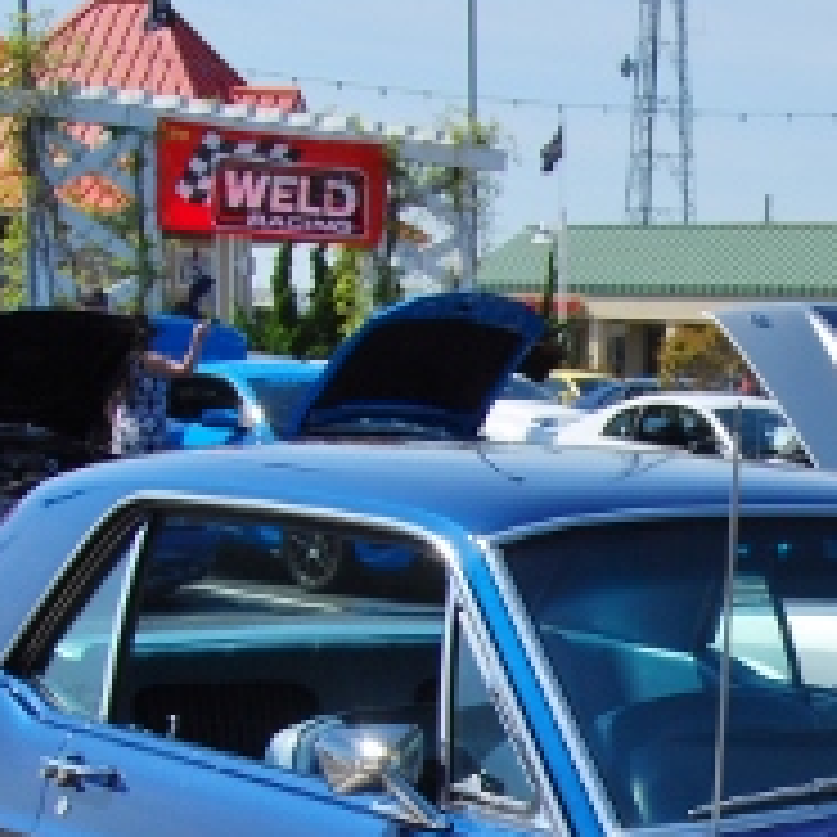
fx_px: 2407
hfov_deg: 18.3
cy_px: 958
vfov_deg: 18.8
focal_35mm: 88
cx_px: 1094
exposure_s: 1/400
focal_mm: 20
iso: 200
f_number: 10
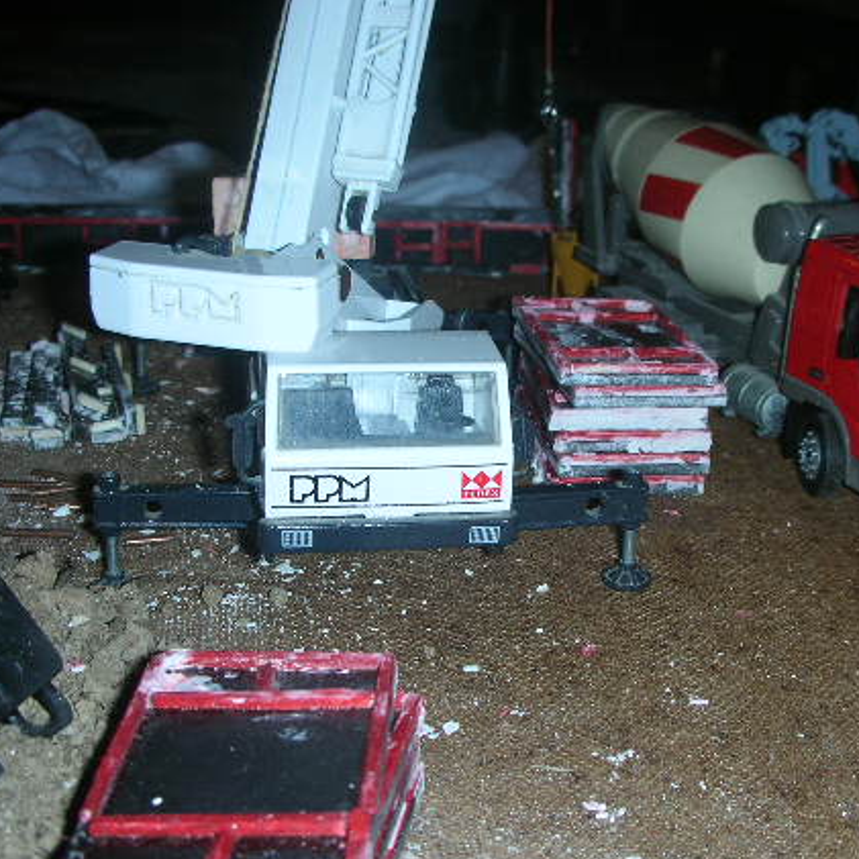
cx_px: 508
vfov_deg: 36.0
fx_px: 1320
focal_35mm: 47
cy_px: 488
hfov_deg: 36.0
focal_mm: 5.8
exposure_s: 1/60.1
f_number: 3
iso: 50
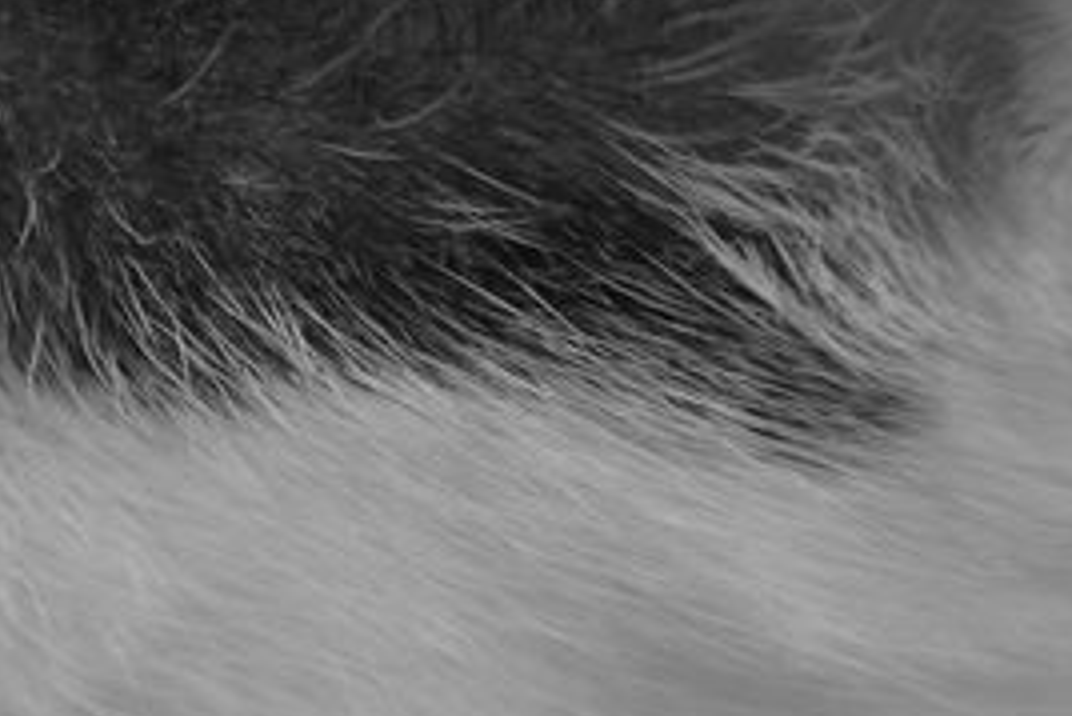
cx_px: -56
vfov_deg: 12.0
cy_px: 328
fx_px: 3396
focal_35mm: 114
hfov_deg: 17.4
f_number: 4.5
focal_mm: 34
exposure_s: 1/60
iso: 400
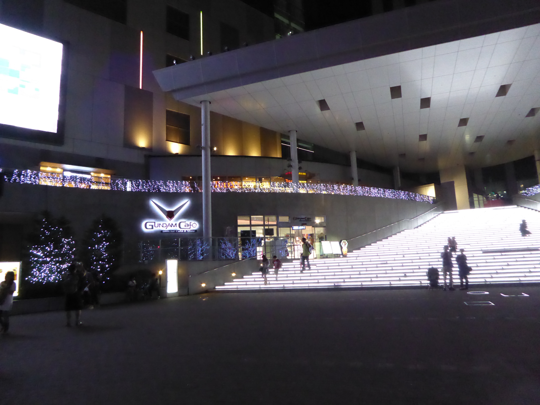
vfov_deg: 54.9
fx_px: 390
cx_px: 270
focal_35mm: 25
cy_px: 202
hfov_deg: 69.4
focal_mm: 4.3
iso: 1600
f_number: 3.3
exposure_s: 1/60
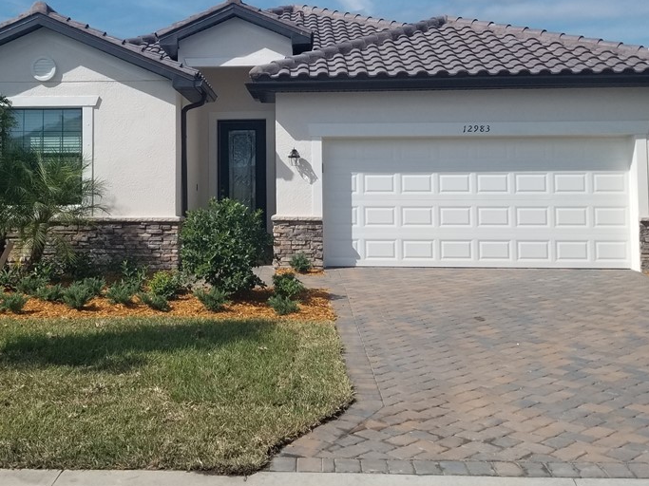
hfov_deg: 47.4
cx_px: 243
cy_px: 142
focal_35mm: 39
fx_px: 731
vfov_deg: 36.2
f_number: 1.7
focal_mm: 4.3
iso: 50
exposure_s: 1/3960
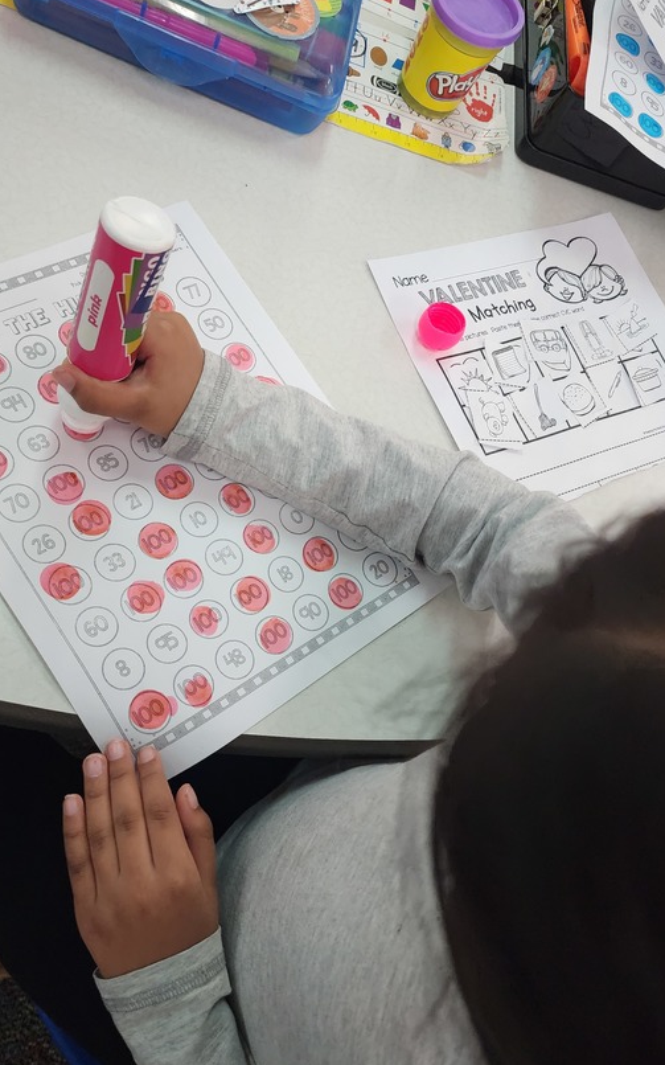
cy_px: 540
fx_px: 899
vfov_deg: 61.2
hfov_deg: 40.5
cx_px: 288
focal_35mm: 31
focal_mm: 6.4
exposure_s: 1/100
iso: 1000
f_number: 1.8
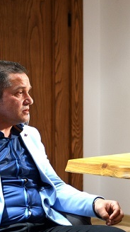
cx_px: 199
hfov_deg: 8.9
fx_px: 817
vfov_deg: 16.1
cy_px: 125
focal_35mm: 133
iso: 800
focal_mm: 52
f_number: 2.8
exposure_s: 1/160
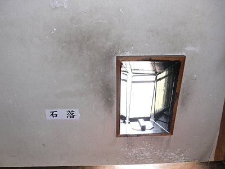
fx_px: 247
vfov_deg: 37.7
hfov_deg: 49.0
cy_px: 84
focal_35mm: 38
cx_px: 112
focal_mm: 8
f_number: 2.8
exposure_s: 1/20
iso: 100
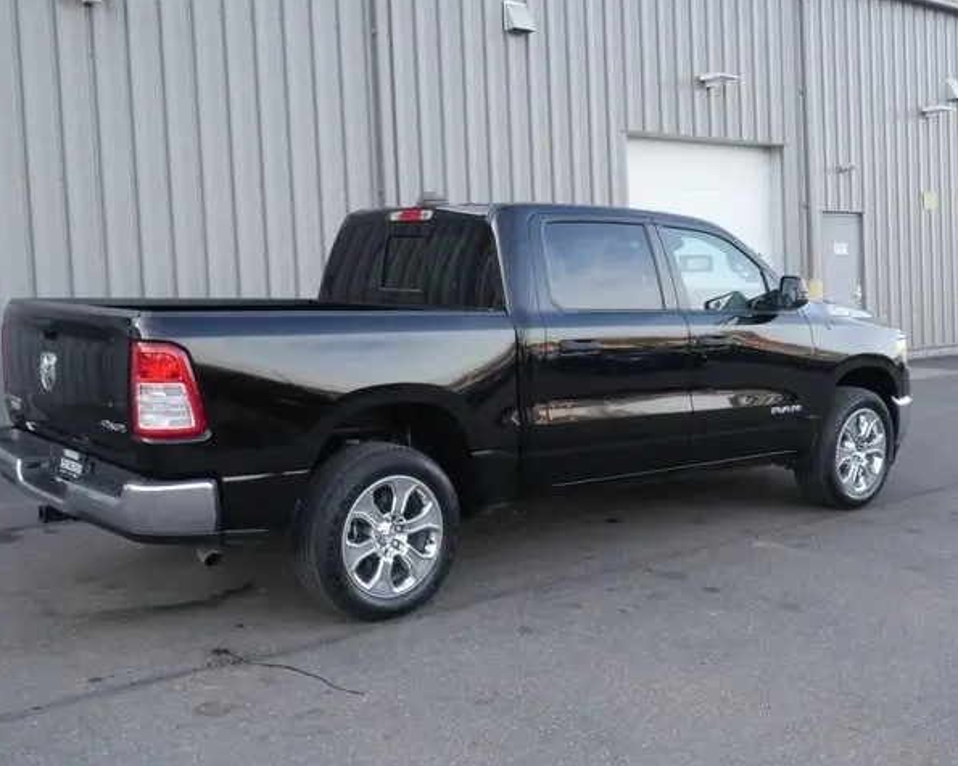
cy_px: 382
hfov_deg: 43.8
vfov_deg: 35.7
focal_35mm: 42
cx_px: 449
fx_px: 1191
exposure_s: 1/60
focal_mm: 20
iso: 3200
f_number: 20
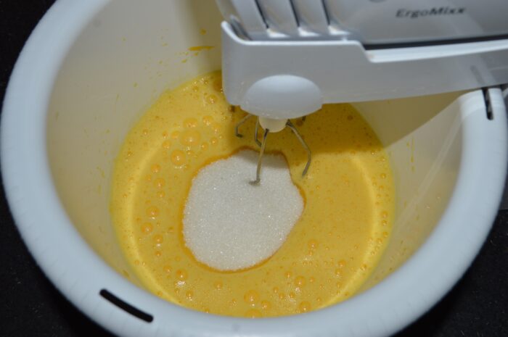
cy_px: 168
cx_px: 254
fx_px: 550
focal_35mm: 39
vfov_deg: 34.1
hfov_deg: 49.6
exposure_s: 1/60
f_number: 8
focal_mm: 26
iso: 100
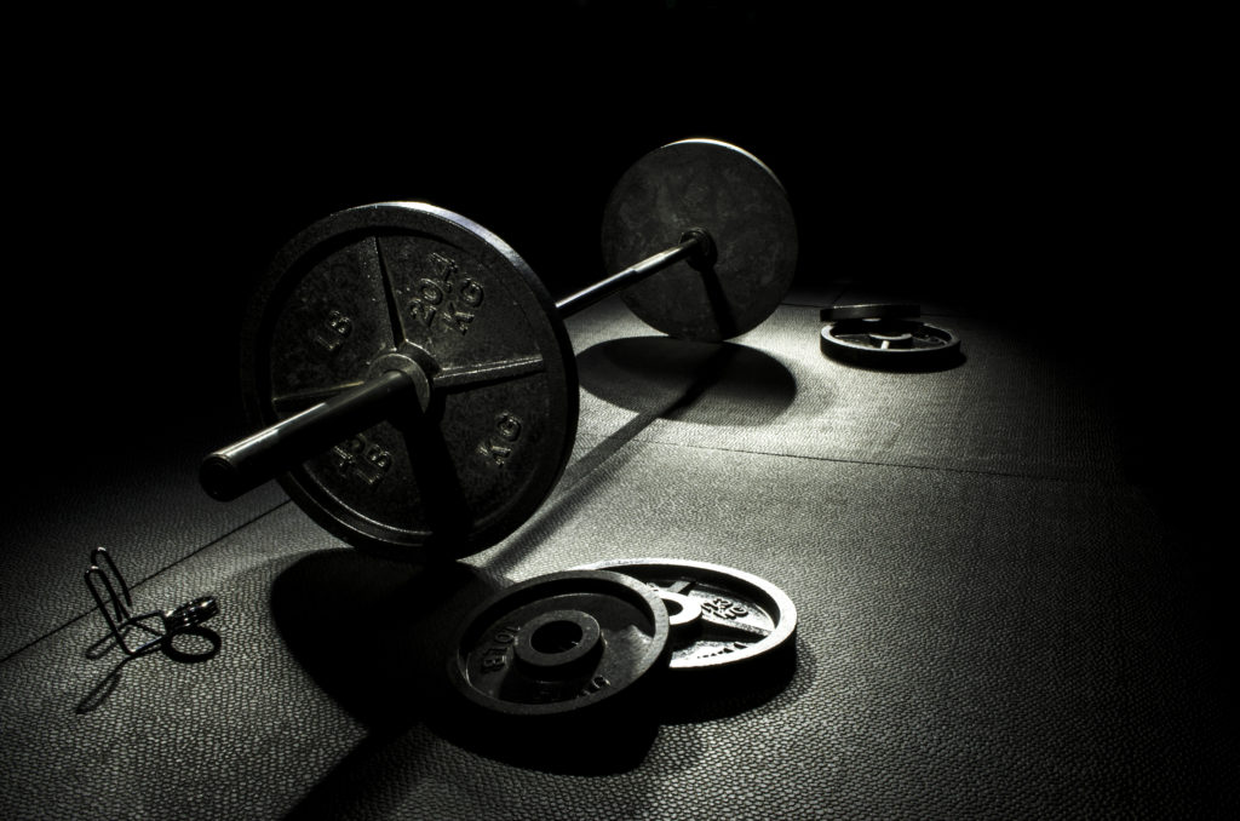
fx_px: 1340
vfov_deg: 34.1
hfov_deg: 49.6
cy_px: 410
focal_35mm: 39
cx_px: 620
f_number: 22
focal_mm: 26
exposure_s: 30
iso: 100
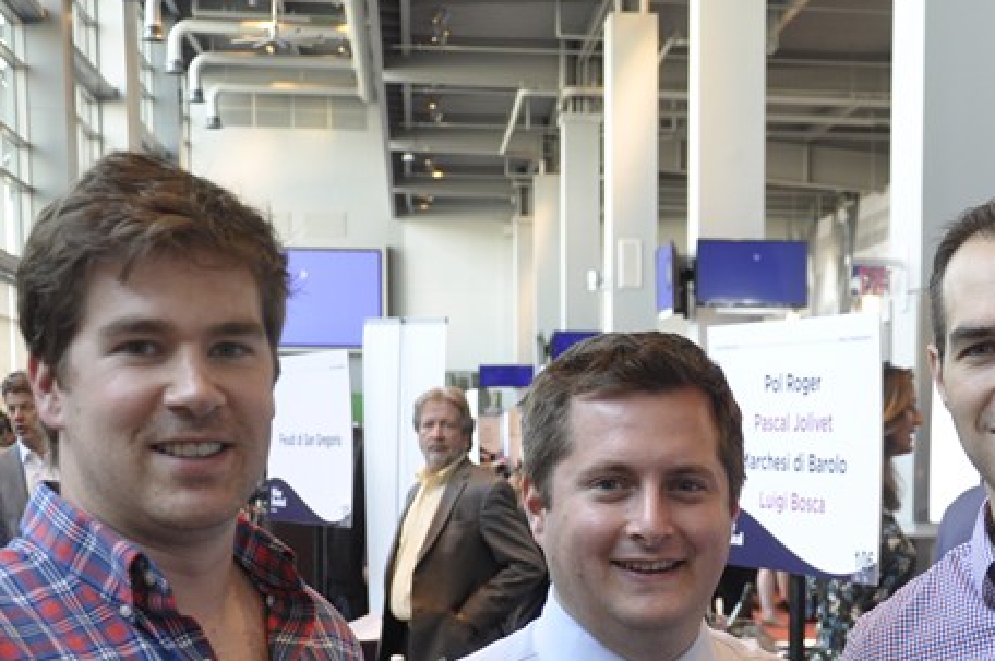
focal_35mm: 79
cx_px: 792
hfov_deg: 25.3
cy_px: 692
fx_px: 2181
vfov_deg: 16.8
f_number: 5
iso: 400
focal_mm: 24
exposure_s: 1/20
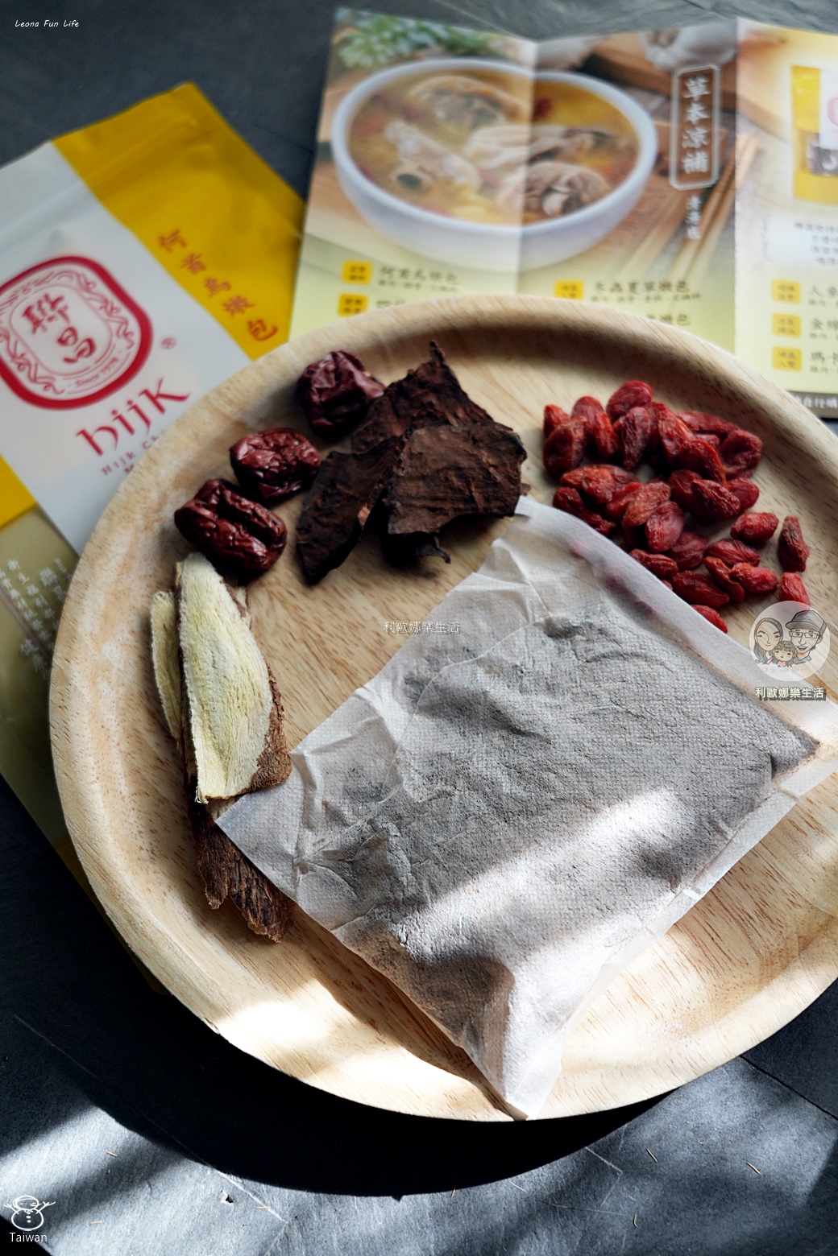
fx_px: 1501
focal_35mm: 43
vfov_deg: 45.4
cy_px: 628
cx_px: 419
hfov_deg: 31.2
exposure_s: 1/160
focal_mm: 43
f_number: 5.6
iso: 800
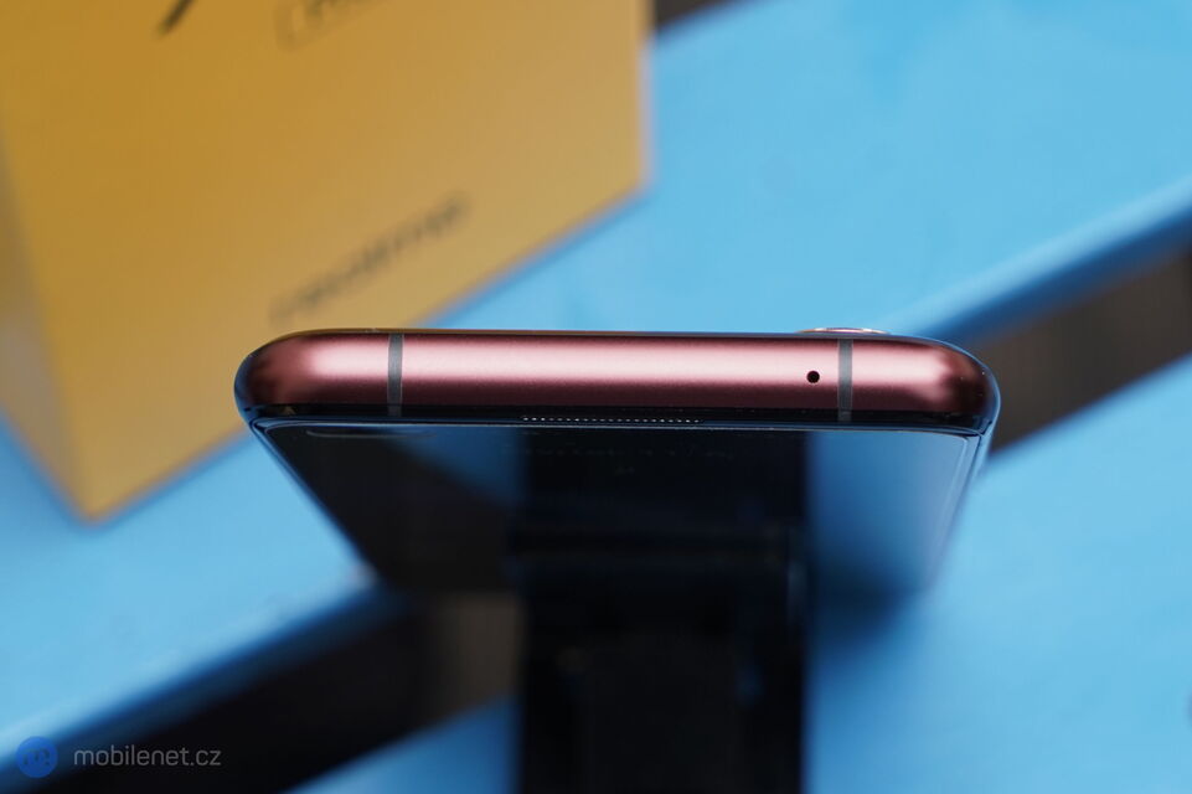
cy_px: 397
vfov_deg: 19.4
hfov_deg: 28.9
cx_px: 596
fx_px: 2317
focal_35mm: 70
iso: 250
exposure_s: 1/160
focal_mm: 70
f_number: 6.3
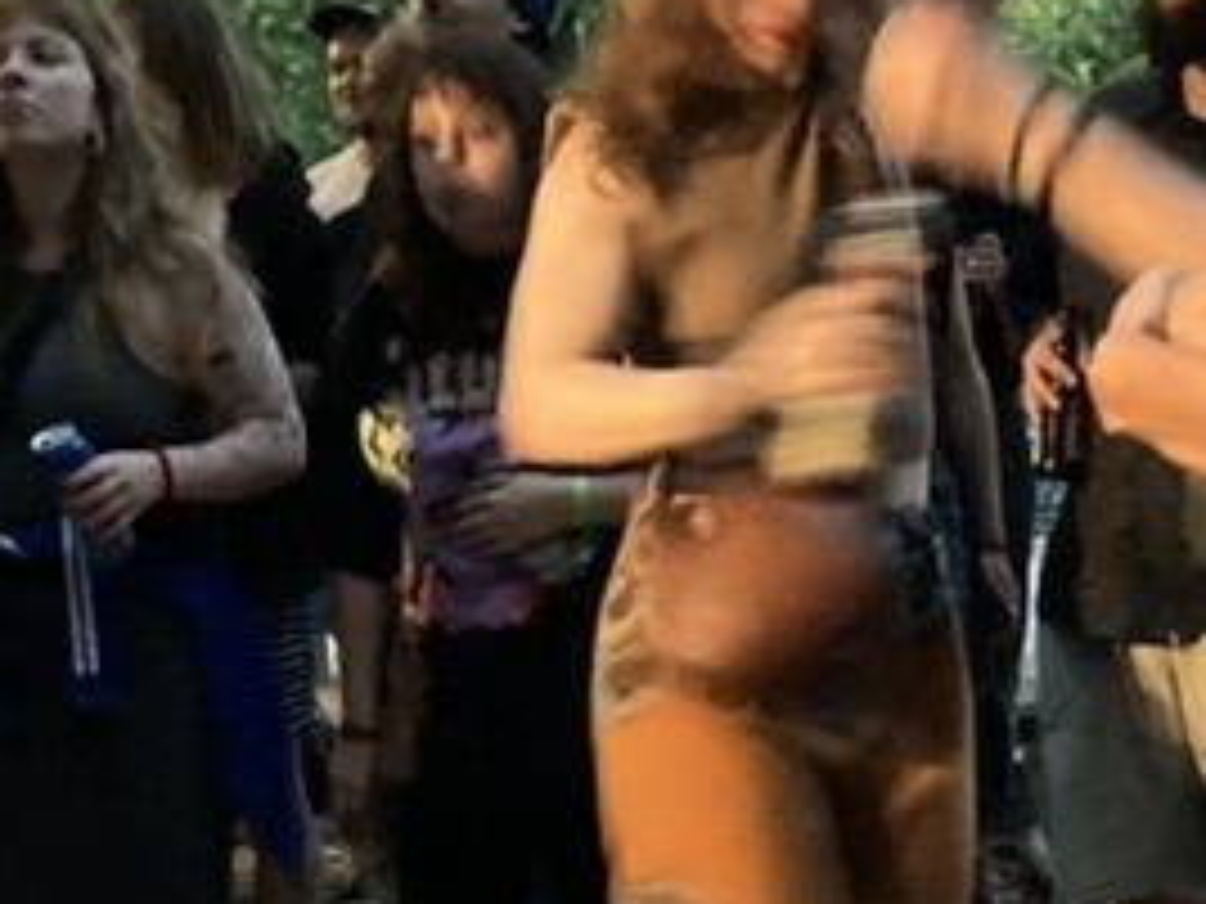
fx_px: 3728
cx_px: 855
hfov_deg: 18.3
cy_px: 1097
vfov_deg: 13.4
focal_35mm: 107
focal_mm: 3.99
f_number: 1.8
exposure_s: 1/20
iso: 640
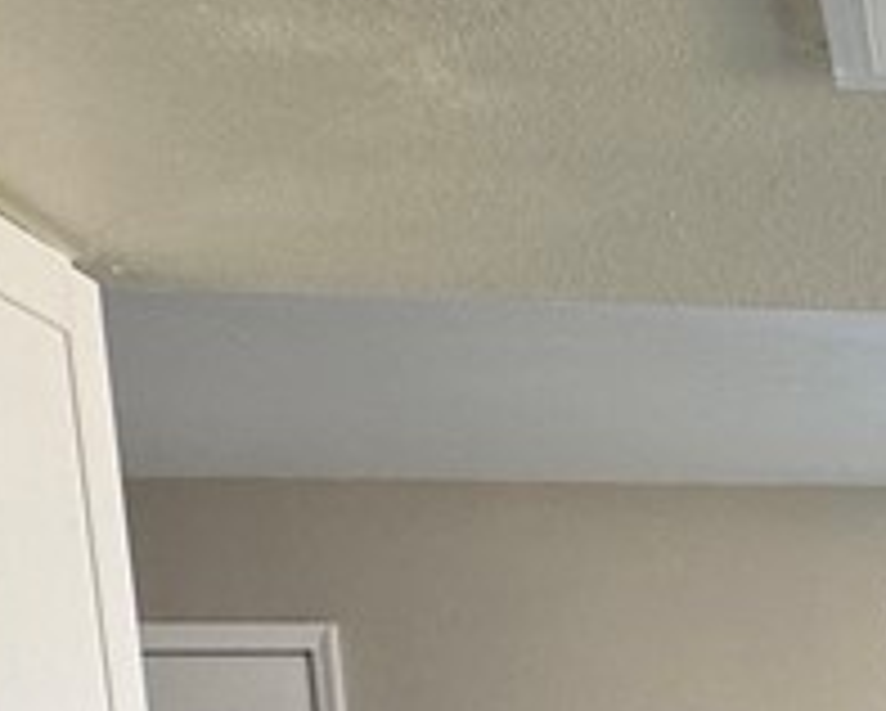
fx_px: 1864
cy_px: 1148
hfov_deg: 22.1
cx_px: 1336
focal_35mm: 71
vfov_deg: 18.4
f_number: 2.2
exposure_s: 1/99
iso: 100
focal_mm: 2.22
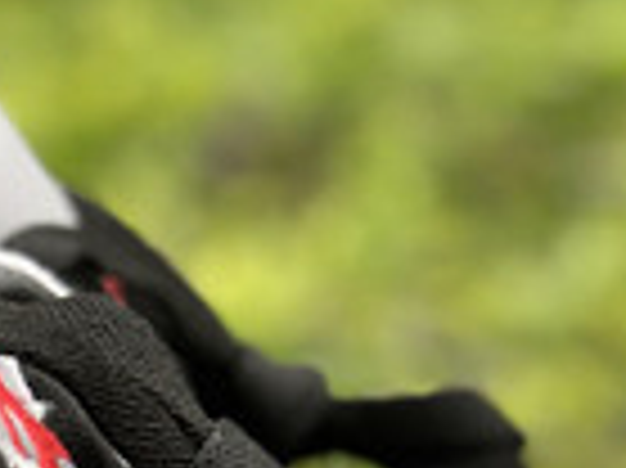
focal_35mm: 273
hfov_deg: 7.2
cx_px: -5
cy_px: 812
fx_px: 4933
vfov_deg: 5.4
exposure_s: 1/100
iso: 32
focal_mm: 6
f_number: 2.4
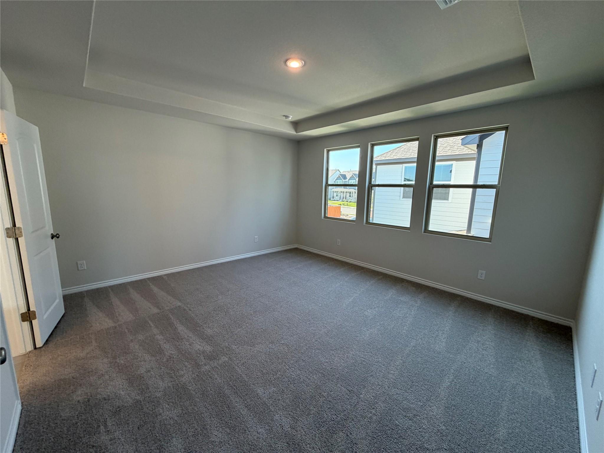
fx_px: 244
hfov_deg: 102.1
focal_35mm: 14
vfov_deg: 85.7
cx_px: 302
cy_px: 226
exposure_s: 1/120
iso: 125
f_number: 2.2
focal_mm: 2.22
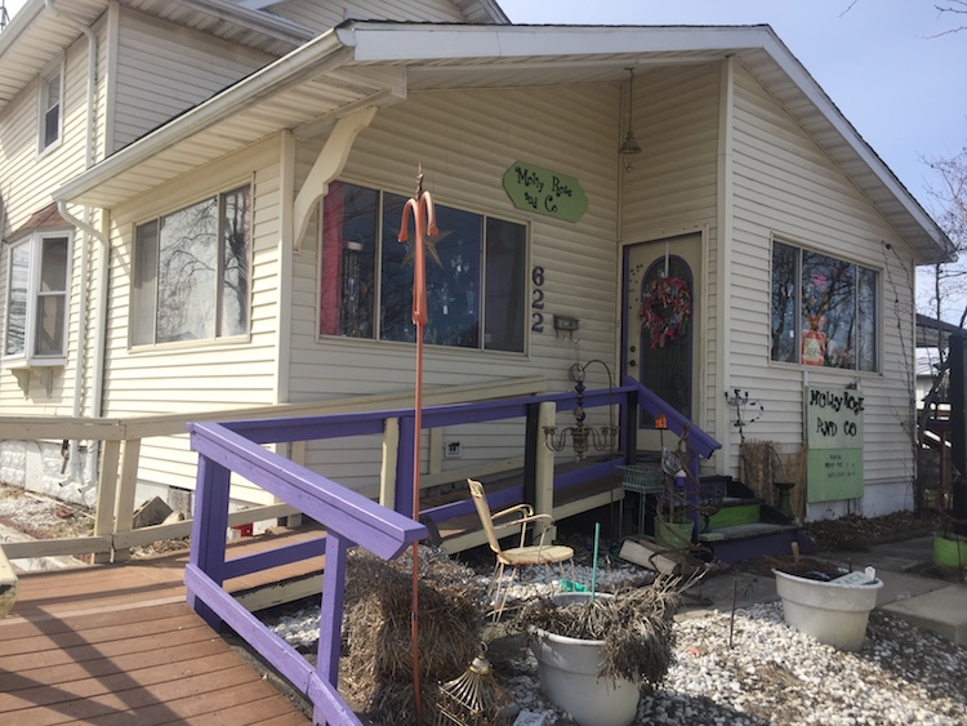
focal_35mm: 29
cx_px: 484
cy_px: 363
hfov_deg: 61.6
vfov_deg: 48.3
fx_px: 810
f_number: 2.2
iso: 32
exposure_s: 1/1041
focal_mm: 4.15
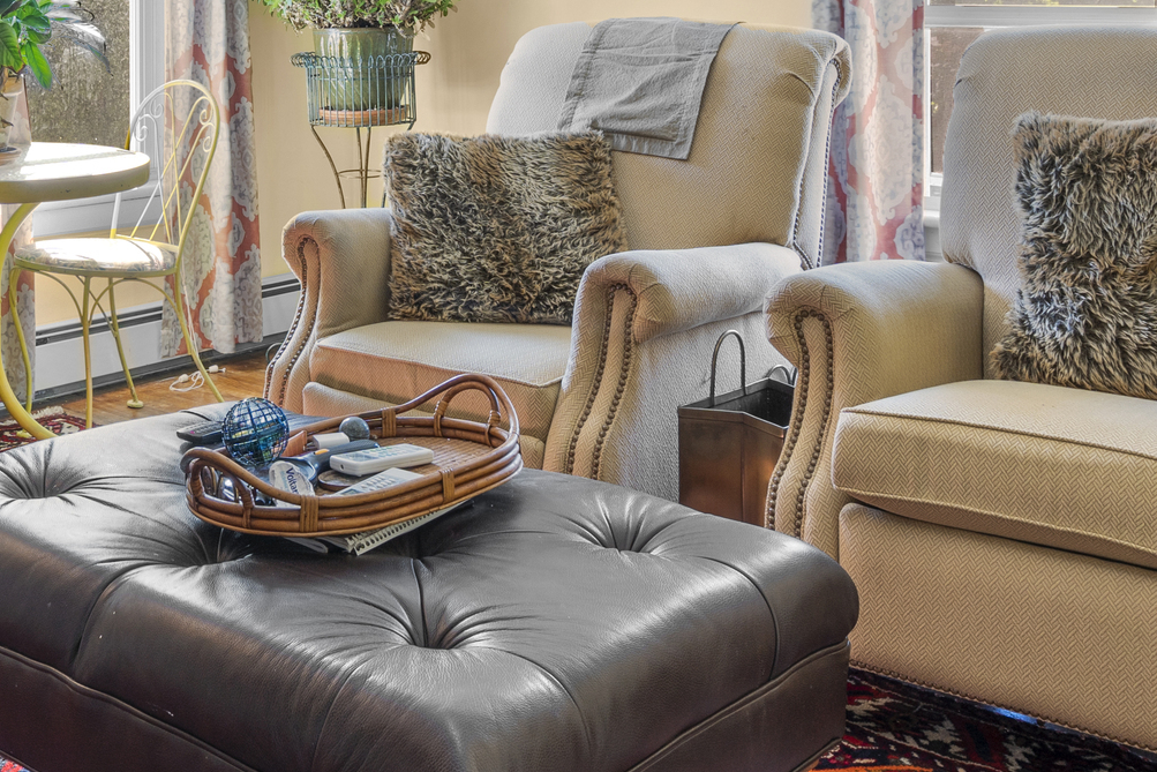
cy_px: -17
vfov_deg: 26.0
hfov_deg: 38.7
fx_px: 1575
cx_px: 219
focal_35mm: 49
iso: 200
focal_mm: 16
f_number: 9
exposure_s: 1
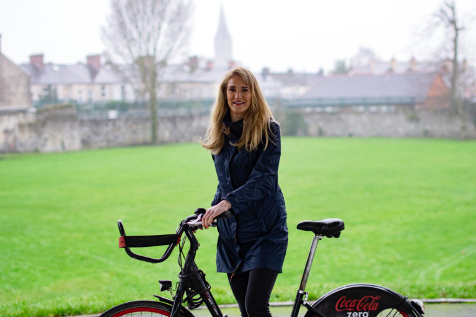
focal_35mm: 75
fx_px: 991
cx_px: 238
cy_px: 158
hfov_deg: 27.0
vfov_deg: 18.2
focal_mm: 50
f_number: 1.6
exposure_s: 1/320
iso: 400
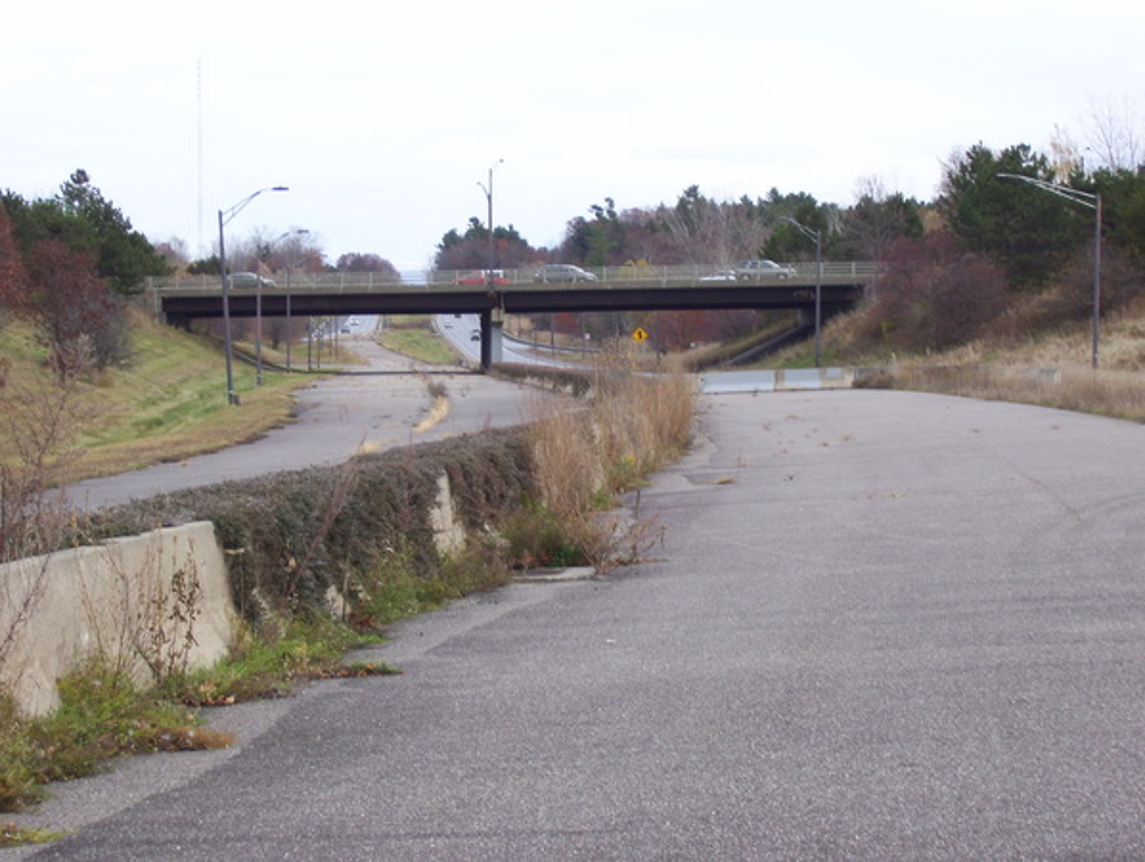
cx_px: 572
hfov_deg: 22.5
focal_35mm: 87
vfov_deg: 17.0
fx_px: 2881
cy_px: 431
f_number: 4.3
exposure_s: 1/200
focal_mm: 14.3
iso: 80
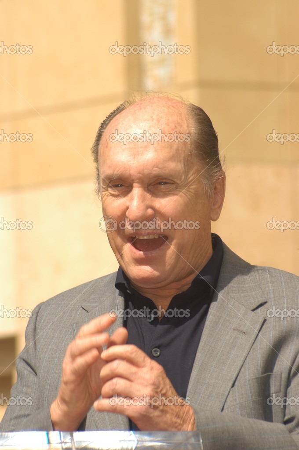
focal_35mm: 405
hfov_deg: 3.4
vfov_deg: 5.1
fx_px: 5056
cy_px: 225
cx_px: 150
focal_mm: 270
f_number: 10
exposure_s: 1/180
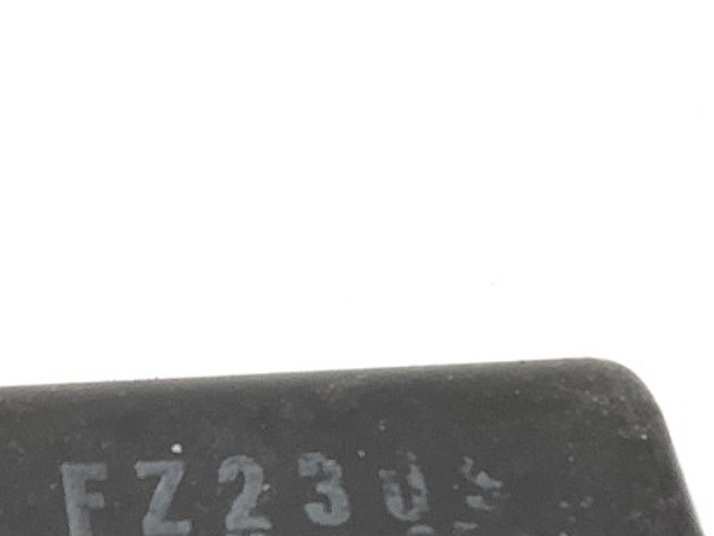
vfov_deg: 14.6
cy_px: 731
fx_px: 1981
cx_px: 297
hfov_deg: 20.4
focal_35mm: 96
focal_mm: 3.3
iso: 80
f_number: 2.4
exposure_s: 1/120
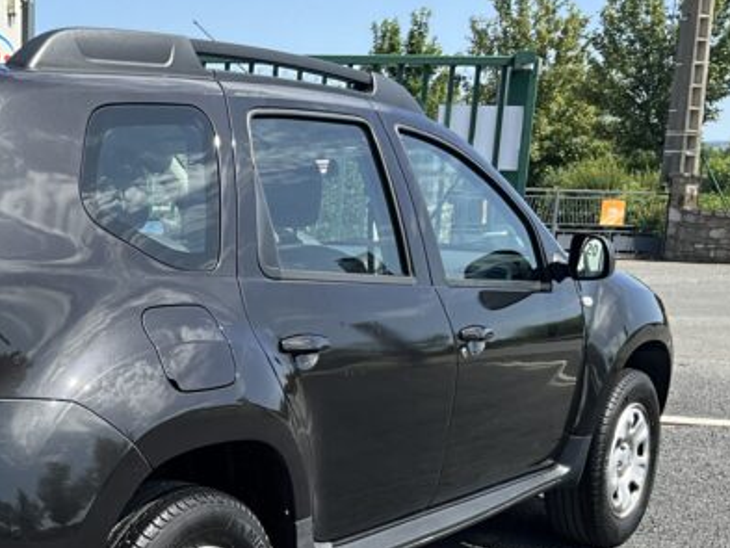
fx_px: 1245
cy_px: 433
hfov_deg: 31.6
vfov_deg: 24.5
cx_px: 115
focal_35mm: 59
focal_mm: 3
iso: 25
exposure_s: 1/962
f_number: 1.8
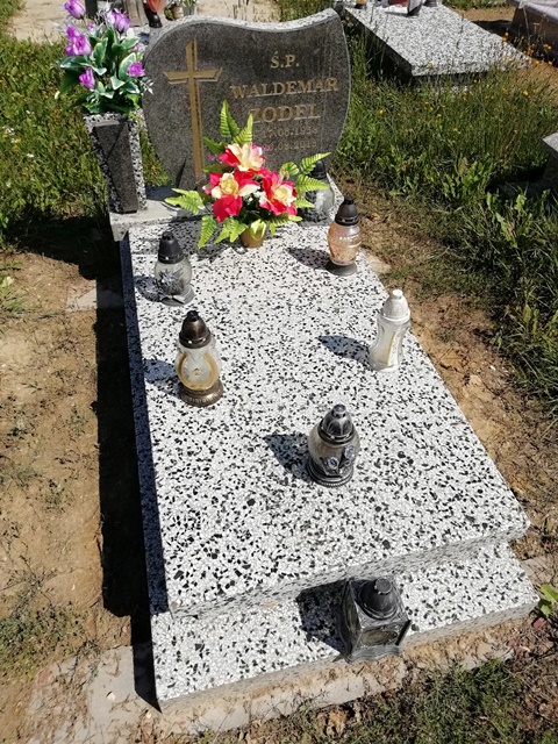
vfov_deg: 67.3
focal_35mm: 26
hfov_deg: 53.1
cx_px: 279
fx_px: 559
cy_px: 372
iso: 50
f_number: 2.2
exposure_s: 1/1905
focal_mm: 3.21
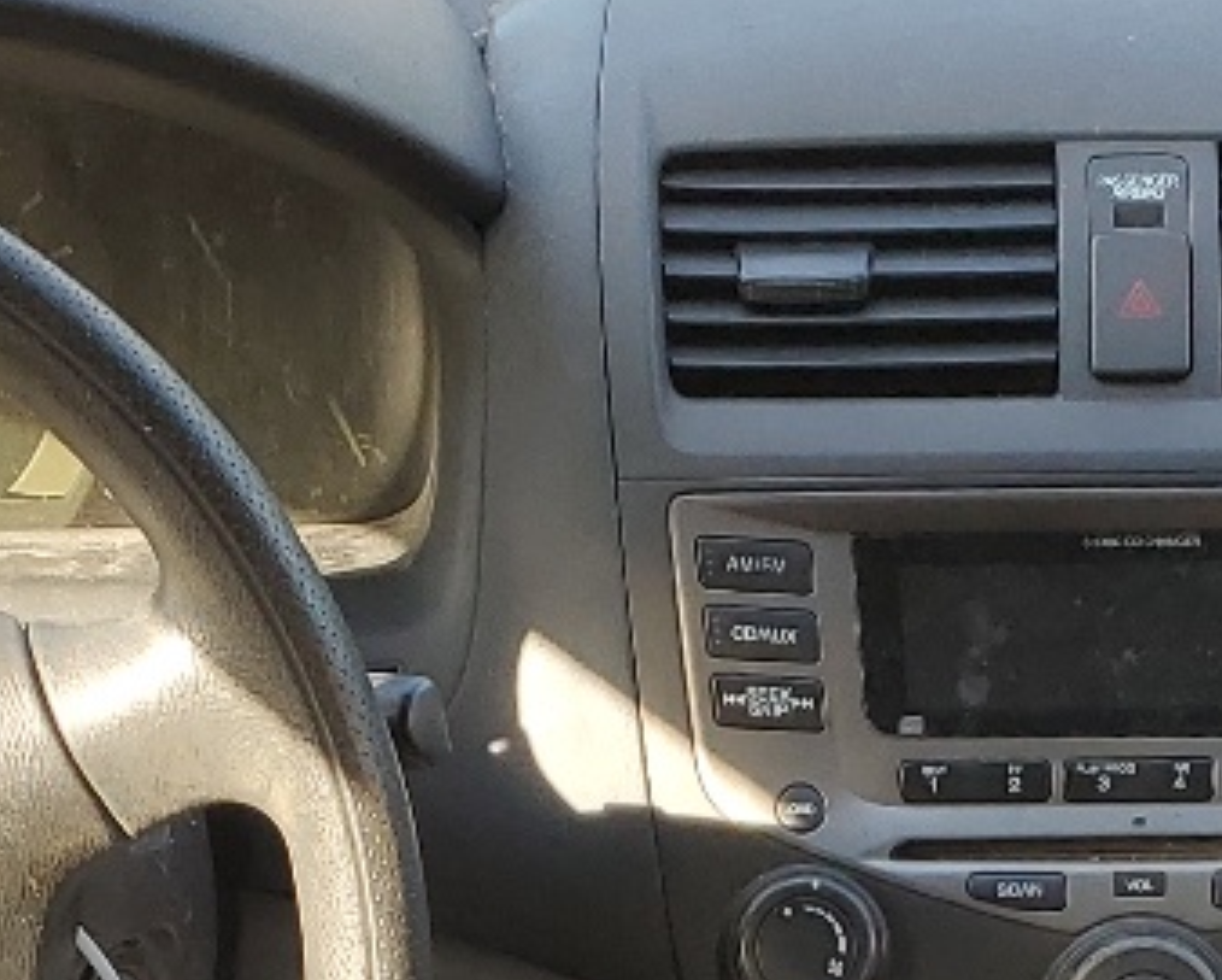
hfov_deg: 16.0
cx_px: 785
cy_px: 1685
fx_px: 4344
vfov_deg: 12.0
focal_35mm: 120
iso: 50
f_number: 1.5
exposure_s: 1/213
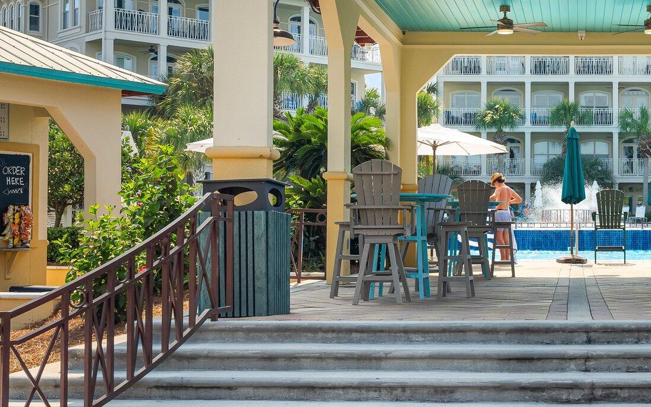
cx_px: 580
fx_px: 1099
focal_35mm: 62
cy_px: 53
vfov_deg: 20.6
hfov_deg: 31.5
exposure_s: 1/400
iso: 100
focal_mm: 32.5
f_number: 3.5
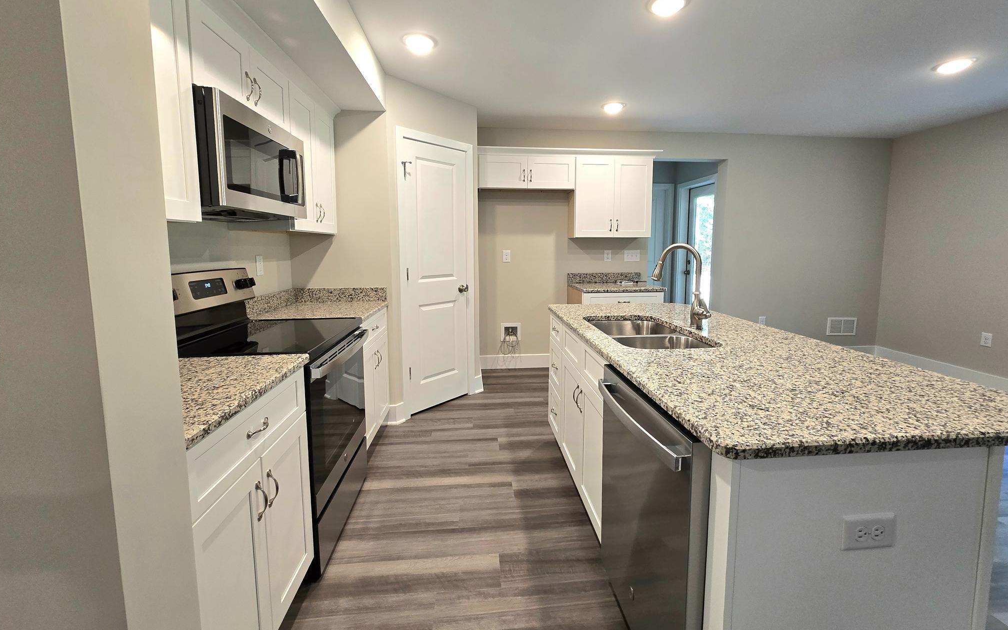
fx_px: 385
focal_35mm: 14
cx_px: 508
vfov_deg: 78.6
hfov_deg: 105.3
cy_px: 296
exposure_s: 1/60.2
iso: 160
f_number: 2.2
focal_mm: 2.2
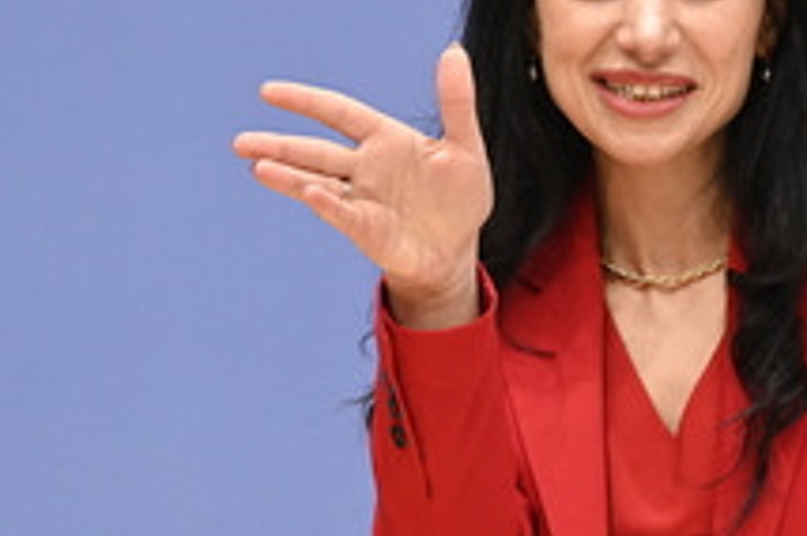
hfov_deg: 13.0
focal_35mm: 158
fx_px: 3536
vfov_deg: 8.7
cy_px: 249
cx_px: 598
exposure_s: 1/500
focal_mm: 75
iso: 5000
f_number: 5.6
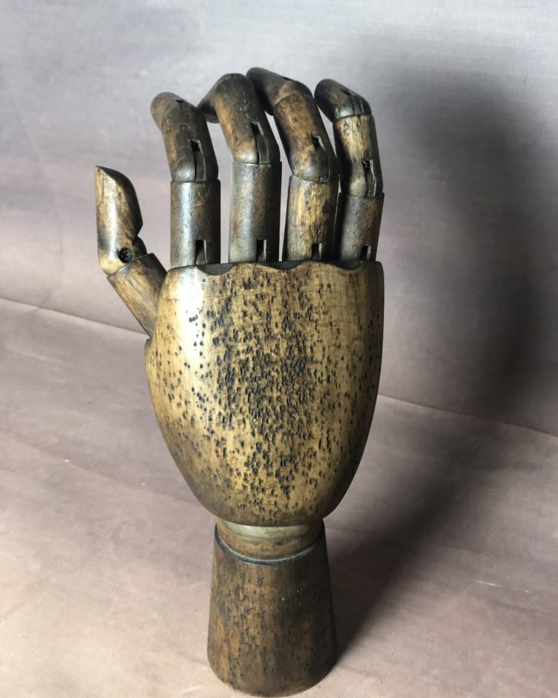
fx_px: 1135
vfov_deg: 34.1
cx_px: 279
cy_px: 354
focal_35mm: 55
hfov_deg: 27.6
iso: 125
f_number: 2.4
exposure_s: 1/33
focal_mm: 6
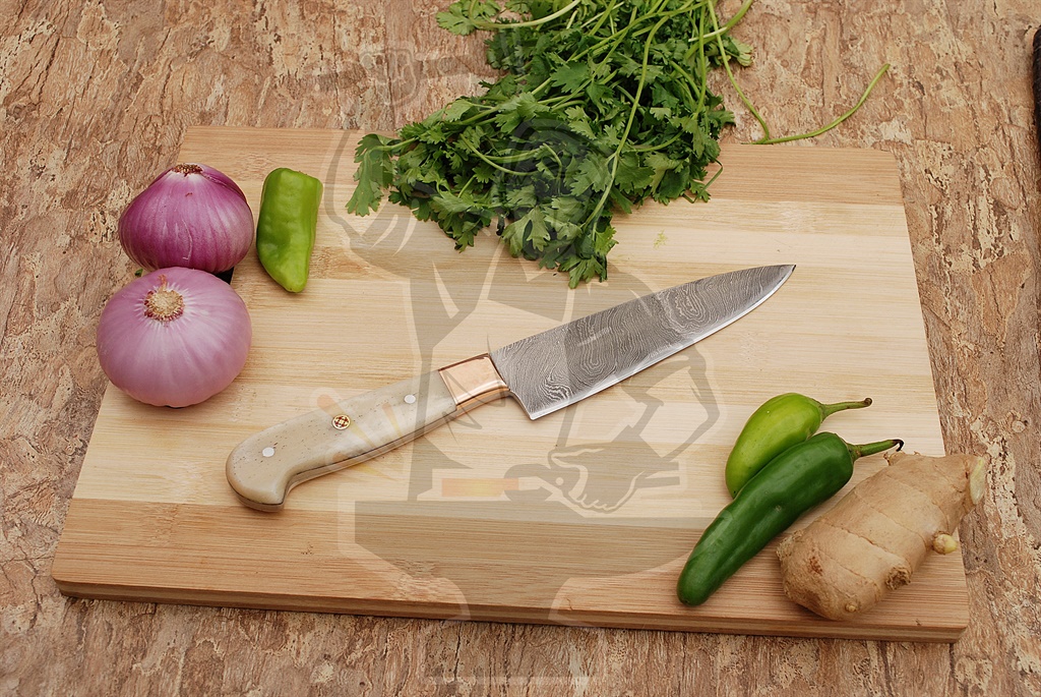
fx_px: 1346
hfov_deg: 42.3
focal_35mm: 46
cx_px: 520
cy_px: 348
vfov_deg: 29.0
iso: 200
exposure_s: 1/125
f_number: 8
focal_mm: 31
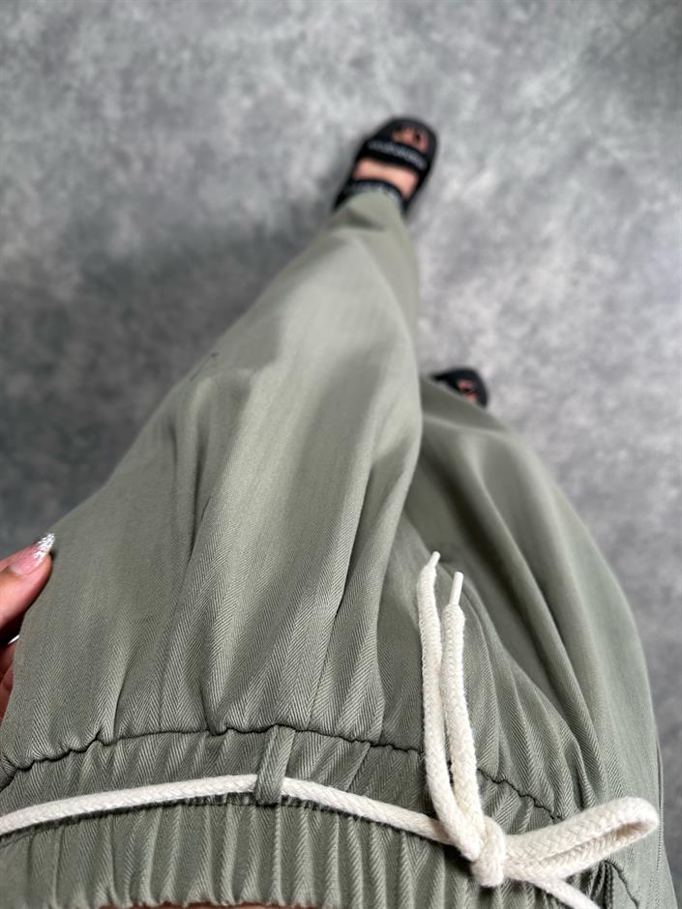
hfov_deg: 56.8
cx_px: 341
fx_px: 630
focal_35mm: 24
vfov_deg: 71.6
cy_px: 454
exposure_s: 1/121
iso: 100
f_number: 1.78
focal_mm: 6.86
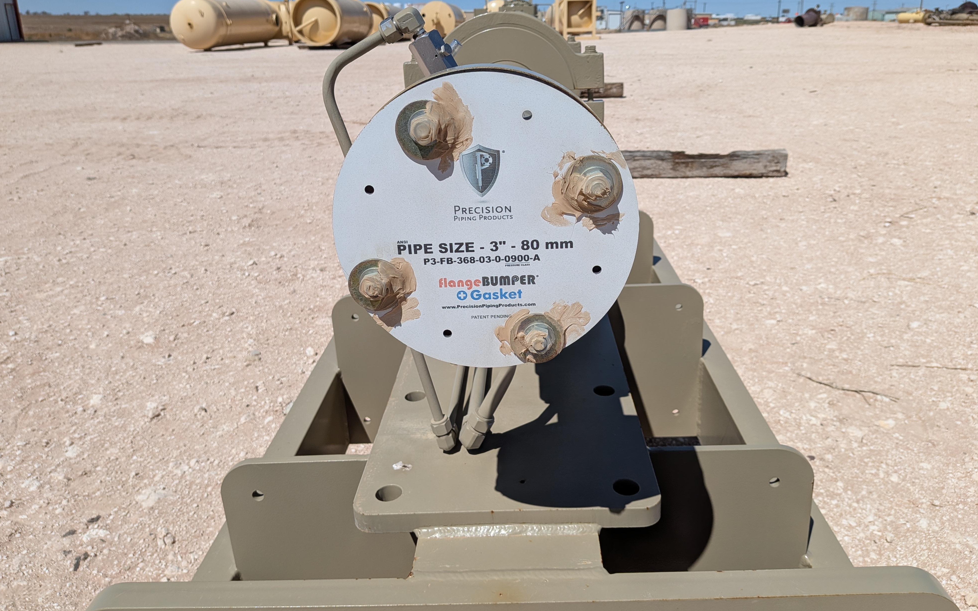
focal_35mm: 26
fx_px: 693
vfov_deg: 47.4
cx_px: 487
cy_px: 249
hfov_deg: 70.4
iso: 43
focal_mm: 4.53
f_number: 1.7
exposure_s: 1/4016
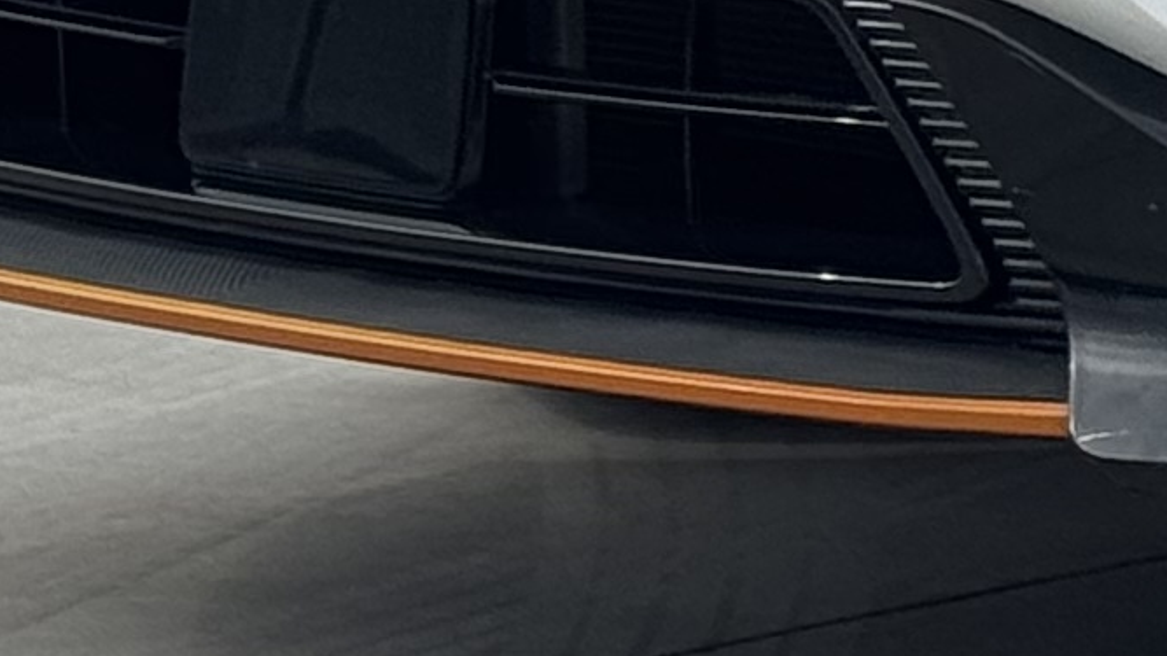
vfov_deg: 3.8
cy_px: -917
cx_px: 2598
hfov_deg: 6.6
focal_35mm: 316
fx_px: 9777
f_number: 1.78
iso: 64
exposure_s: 1/5848
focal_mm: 6.76
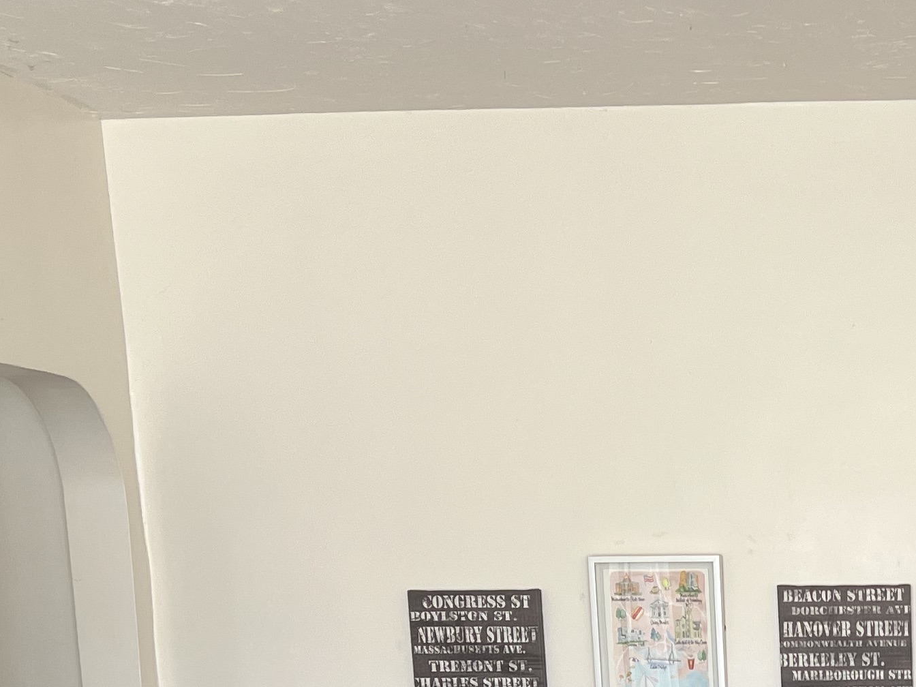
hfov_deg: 23.6
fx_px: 2064
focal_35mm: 78
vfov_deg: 17.1
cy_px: 1025
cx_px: 981
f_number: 1.5
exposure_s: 1/121
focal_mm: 5.7
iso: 64
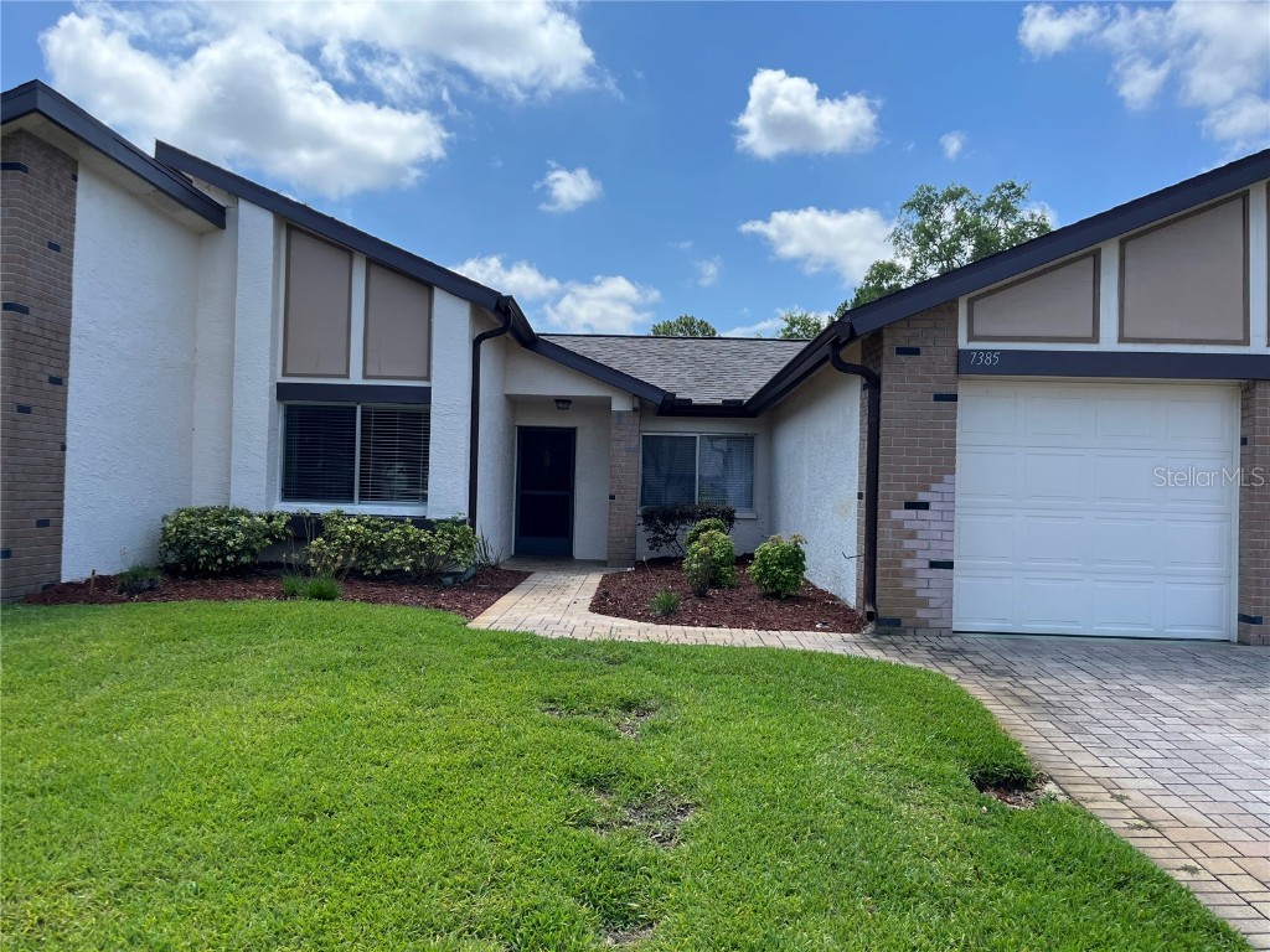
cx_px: 635
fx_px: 954
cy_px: 476
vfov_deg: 53.1
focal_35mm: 26
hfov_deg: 67.3
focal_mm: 5.1
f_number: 1.6
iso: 50
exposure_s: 1/2632
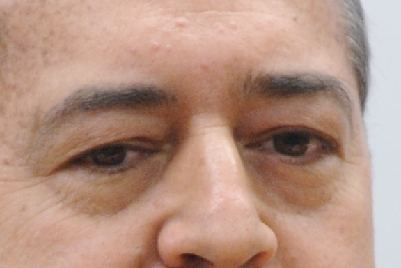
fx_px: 15215
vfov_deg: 1.0
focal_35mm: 1366
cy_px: 585
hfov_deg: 1.5
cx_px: 129
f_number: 4
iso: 1600
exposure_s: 1/250
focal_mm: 185
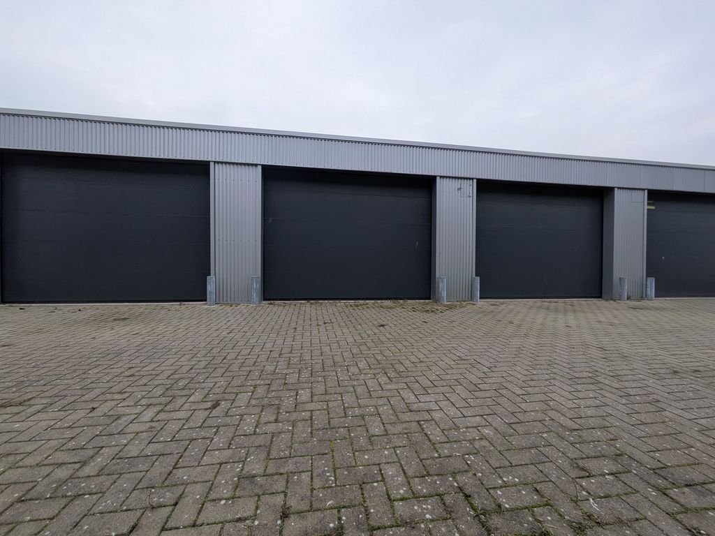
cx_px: 358
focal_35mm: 14
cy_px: 268
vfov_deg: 85.7
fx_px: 289
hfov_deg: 102.1
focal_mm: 1.83
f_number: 2.2
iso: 72
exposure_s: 1/100
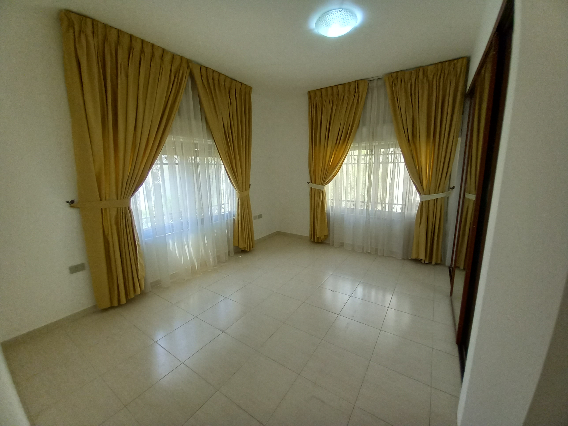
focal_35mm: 13
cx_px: 284
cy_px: 213
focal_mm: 1.13
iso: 80
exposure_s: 1/50
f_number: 2.2
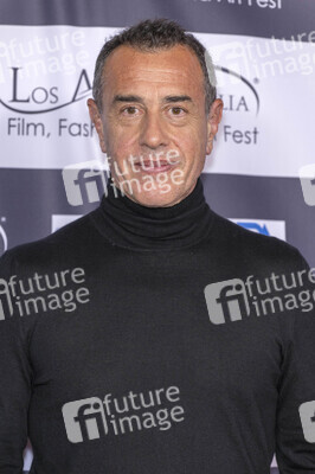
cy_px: 237
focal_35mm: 120
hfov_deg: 11.4
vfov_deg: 17.1
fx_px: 1578
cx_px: 158
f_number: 5.6
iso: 800
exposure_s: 1/200
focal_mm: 120
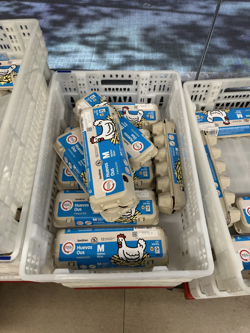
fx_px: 231
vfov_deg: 71.6
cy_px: 166
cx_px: 125
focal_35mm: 24
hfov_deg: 56.8
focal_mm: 6.86
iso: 80
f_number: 1.78
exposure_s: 1/100
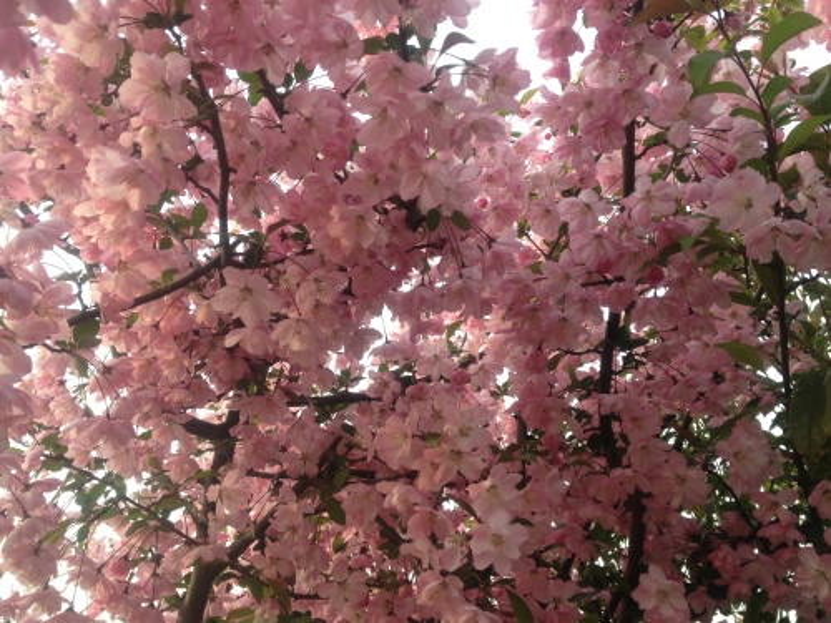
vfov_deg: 40.7
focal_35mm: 35
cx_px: 416
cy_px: 312
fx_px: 840
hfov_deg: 52.6
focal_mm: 4.28
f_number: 2.4
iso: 50
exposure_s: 1/182
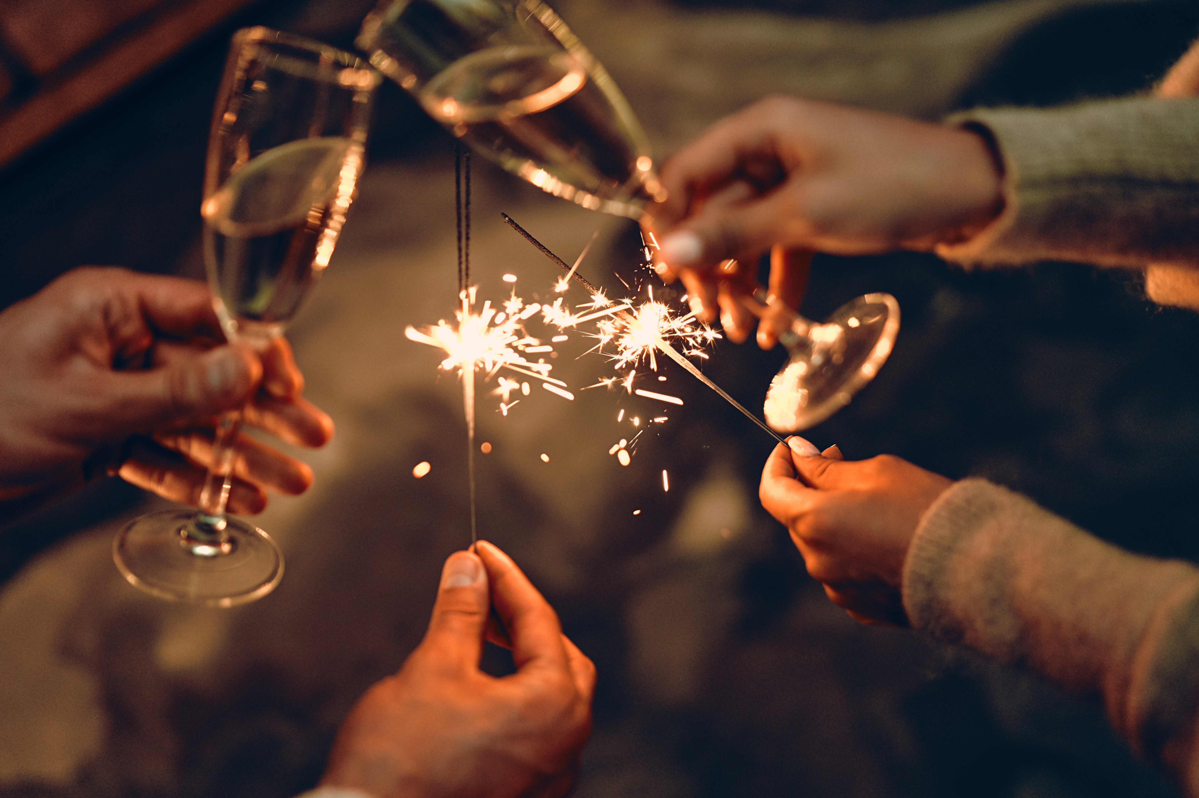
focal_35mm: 35
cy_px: 399
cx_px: 600
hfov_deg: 54.5
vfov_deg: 37.8
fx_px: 1165
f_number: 1.6
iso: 800
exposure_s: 1/200
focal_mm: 35
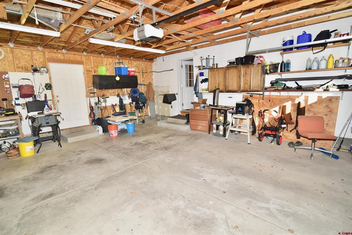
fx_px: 176
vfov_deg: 67.4
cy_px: 118
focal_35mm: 18
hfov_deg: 90.0
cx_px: 176
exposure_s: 1/250
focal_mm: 18
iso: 400
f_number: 3.5
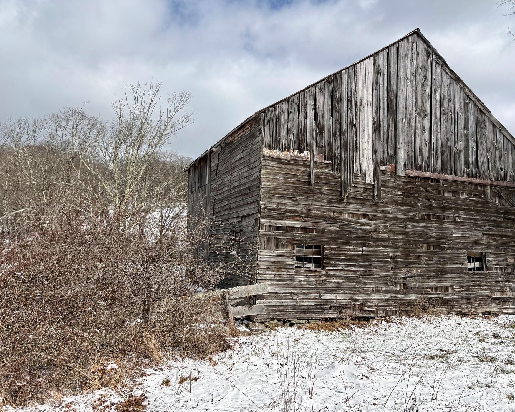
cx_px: 278
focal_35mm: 28
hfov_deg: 62.1
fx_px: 427
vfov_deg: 51.5
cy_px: 211
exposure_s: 1/5814
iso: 50
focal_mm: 5.96
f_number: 1.6
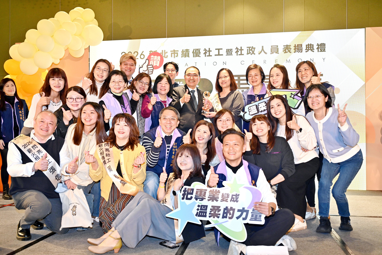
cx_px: 191
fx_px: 350
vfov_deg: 40.0
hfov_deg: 57.2
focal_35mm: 33
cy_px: 128
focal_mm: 33
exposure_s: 1/125
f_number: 4
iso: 800
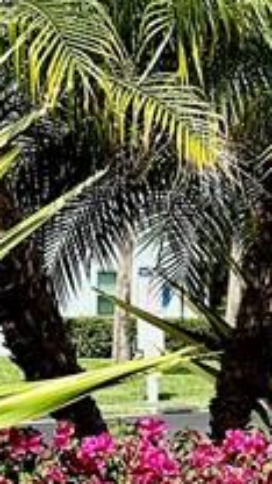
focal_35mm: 129
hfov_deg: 8.7
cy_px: 282
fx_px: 1654
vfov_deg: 16.6
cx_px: 597
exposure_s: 1/4762
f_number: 1.78
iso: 80
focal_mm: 6.86
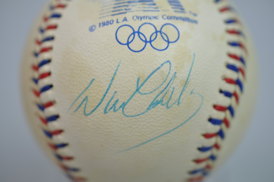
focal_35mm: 60
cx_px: 137
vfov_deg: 22.6
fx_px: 456
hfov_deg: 33.4
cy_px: 91
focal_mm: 40
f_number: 4
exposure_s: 1/60
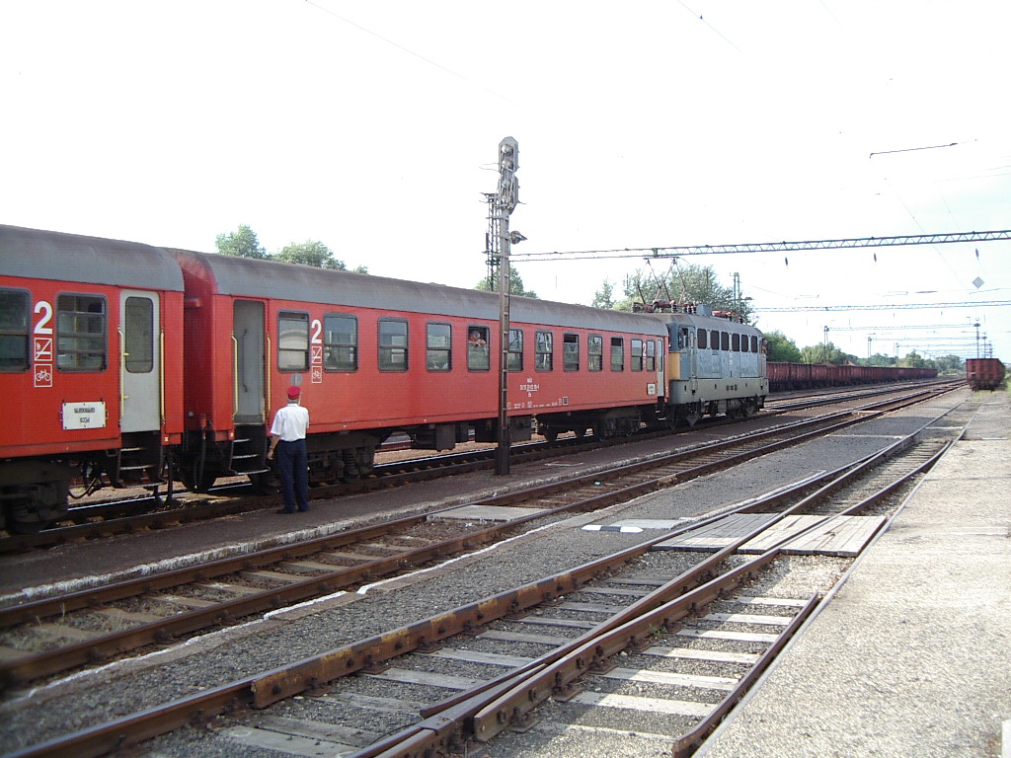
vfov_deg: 37.7
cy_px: 379
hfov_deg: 49.0
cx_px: 506
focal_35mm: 38
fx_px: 1110
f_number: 2.6
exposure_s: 1/320
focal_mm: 5.8
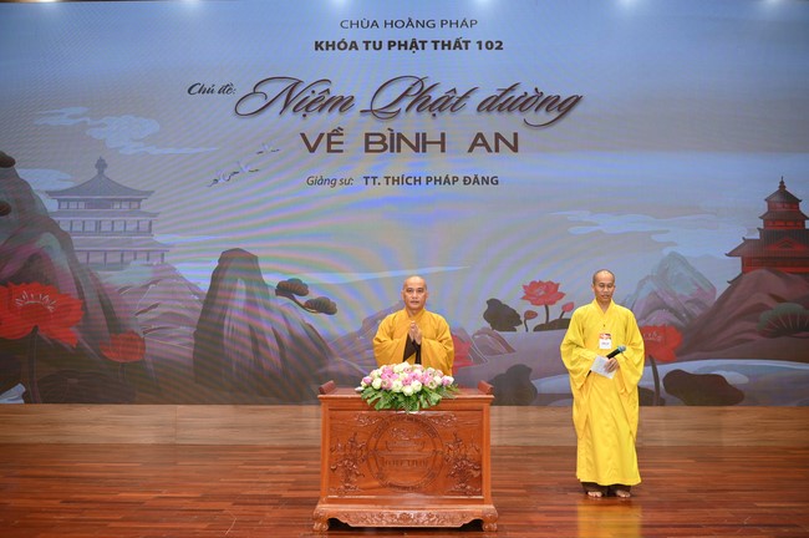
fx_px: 696
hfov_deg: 60.3
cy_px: 269
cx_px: 404
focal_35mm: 31
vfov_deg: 42.2
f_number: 4
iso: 1600
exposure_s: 1/125
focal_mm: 31
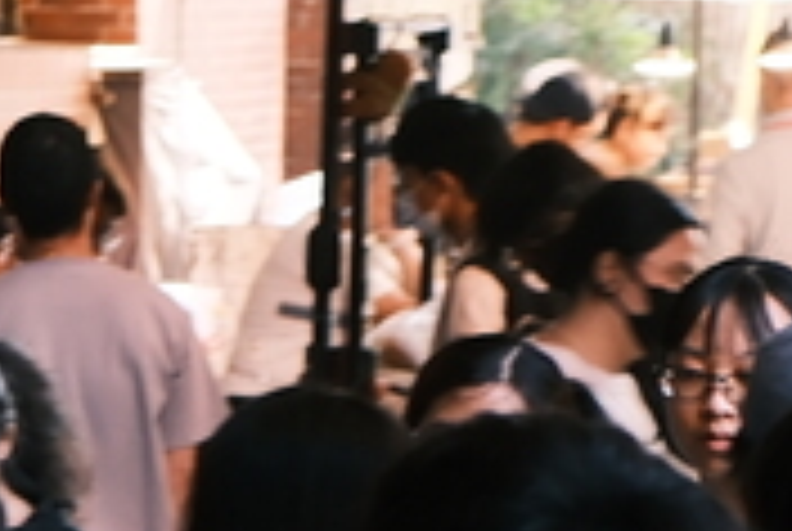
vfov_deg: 2.9
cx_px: -1593
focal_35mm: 476
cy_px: 166
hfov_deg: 4.2
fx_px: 10490
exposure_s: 1/60
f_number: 4
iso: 500
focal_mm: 46.6
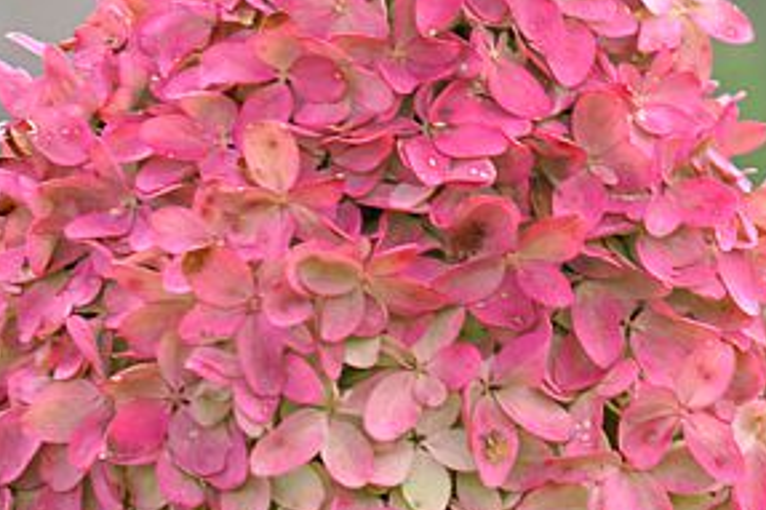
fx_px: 6401
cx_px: 1249
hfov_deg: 6.7
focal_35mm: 301
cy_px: 665
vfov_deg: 4.5
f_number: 5.6
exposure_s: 1/100
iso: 100
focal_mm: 70
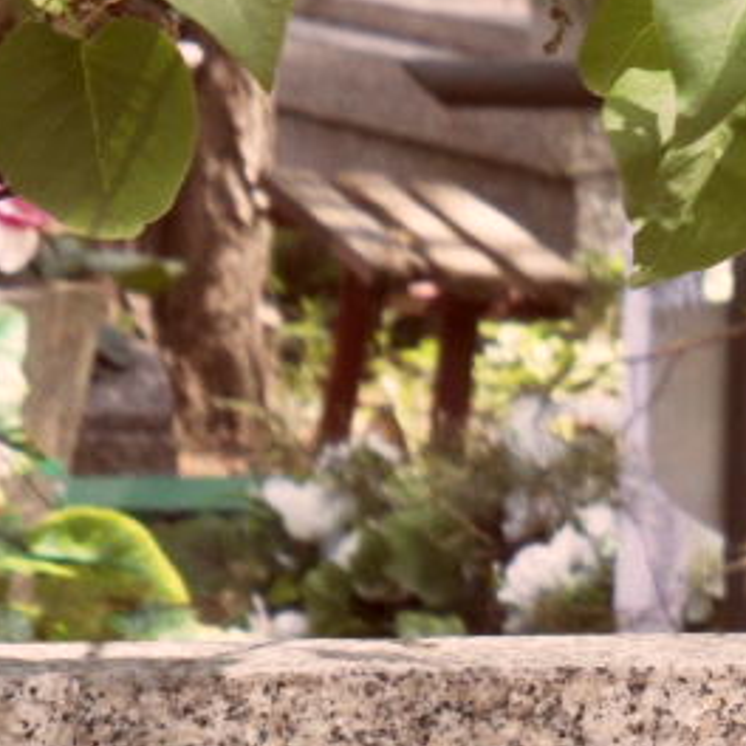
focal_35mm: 411
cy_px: 927
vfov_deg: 4.3
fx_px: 10021
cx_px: 1153
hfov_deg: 4.2
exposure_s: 1/60
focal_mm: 20
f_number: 4.4
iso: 100
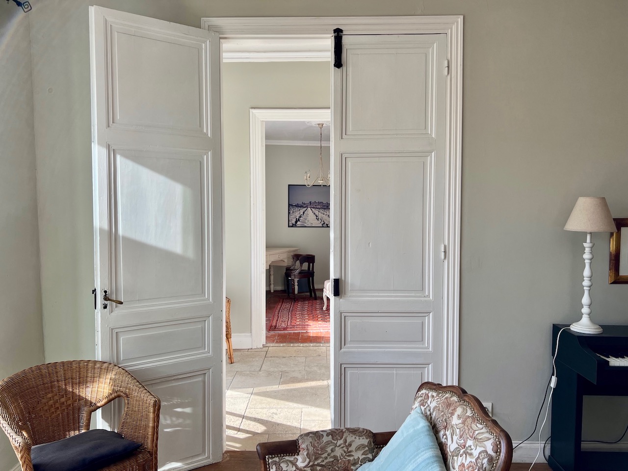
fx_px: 472
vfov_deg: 53.1
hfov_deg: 67.3
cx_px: 314
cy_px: 236
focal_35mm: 26
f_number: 1.5
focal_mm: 5.7
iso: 50
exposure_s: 1/493
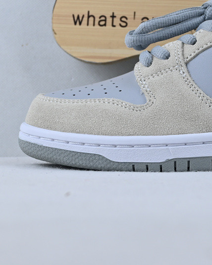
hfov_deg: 15.0
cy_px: 76
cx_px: 242
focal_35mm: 100
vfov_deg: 19.2
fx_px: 781
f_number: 5
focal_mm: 31.5
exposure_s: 1/80
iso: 100
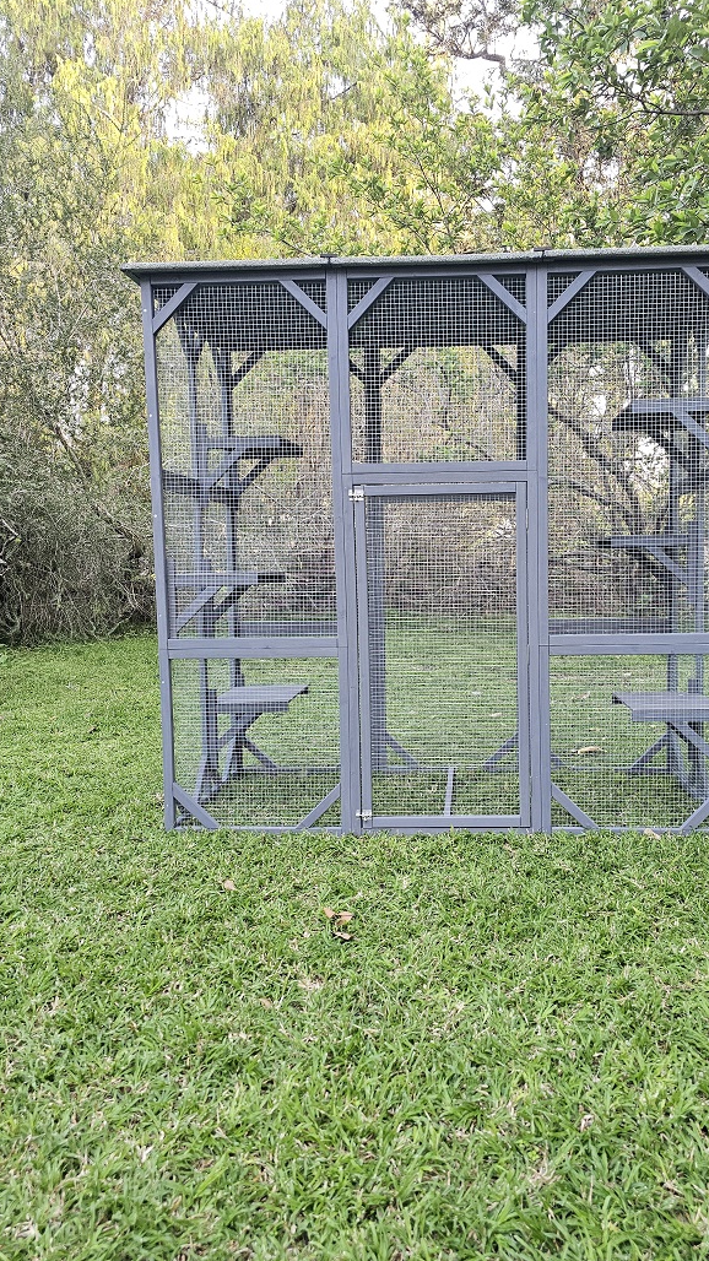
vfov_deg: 71.9
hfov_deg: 44.1
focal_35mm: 26
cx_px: 438
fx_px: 869
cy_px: 619
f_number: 1.7
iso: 200
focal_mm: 6.3
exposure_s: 1/180
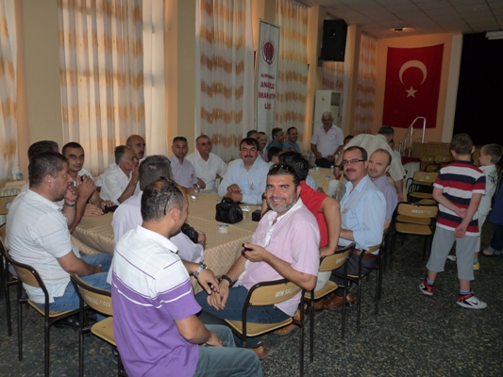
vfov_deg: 51.4
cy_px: 188
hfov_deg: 65.3
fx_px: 392
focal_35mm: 27
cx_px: 252
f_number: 2.8
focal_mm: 4.8
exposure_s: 1/60
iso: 160
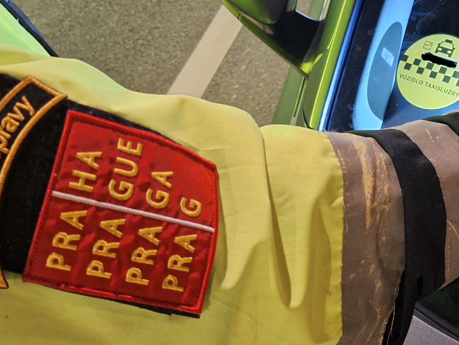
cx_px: 302
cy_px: 143
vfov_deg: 29.1
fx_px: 663
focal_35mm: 50
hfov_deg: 37.8
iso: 640
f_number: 1.8
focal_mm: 5.54
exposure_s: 1/20
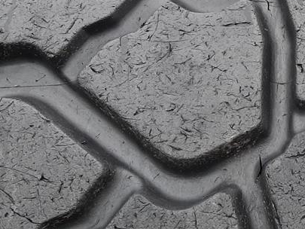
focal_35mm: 77
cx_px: 354
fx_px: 679
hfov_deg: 23.4
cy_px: 26
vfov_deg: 18.8
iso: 64
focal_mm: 3.93
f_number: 1.7
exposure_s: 1/100
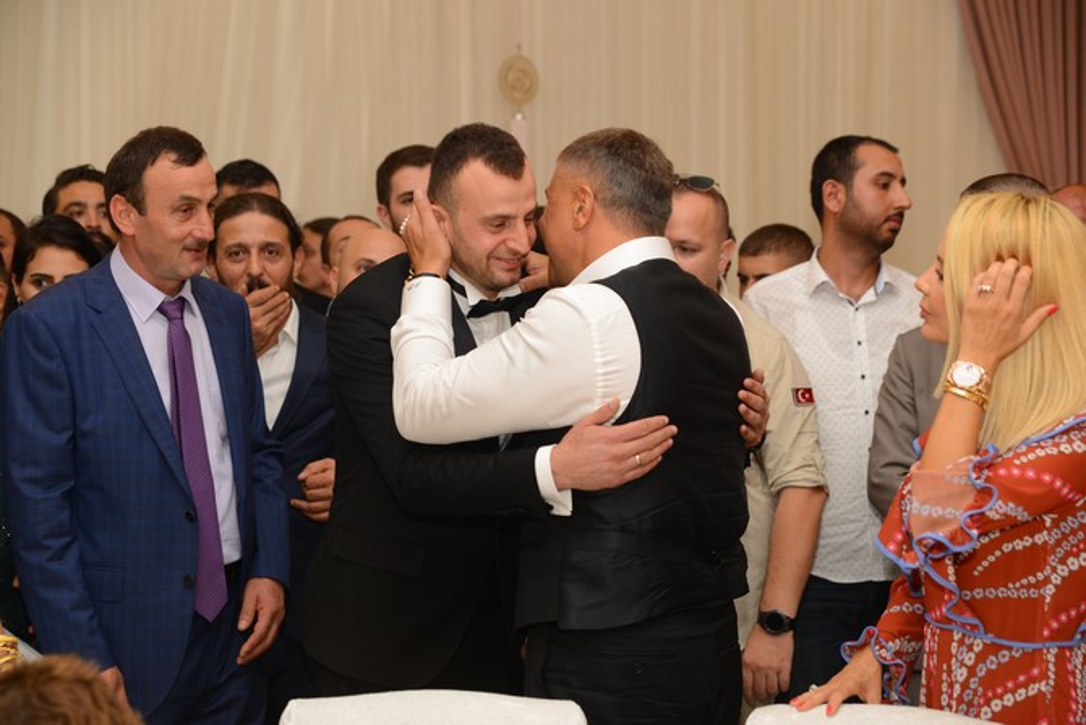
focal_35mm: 44
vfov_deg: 30.5
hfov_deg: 44.5
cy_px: 362
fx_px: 1328
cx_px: 543
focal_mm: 44
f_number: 5
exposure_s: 1/100
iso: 400
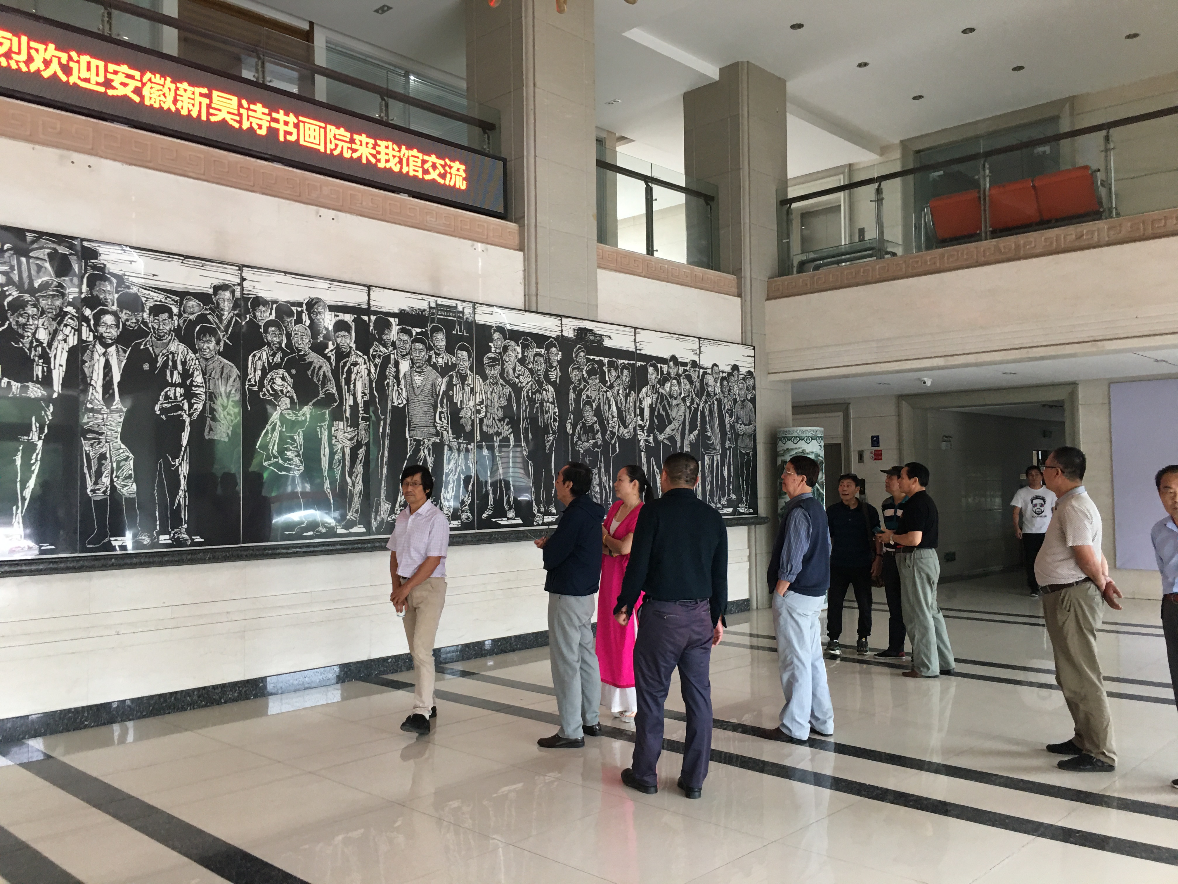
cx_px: 589
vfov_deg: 48.2
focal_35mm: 29
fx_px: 987
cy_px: 442
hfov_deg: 61.7
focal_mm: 4.15
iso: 64
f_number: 2.2
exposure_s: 1/17
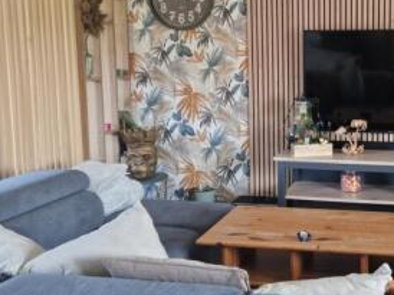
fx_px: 557
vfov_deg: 29.5
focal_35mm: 49
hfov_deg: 37.3
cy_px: 112
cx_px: 324
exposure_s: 1/100
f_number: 1.8
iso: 400
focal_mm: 5.4
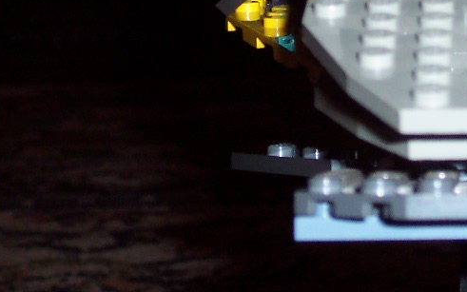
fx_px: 2342
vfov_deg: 7.1
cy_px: -41
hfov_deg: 11.3
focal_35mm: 184
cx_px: 395
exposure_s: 1/90
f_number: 4
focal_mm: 10.8
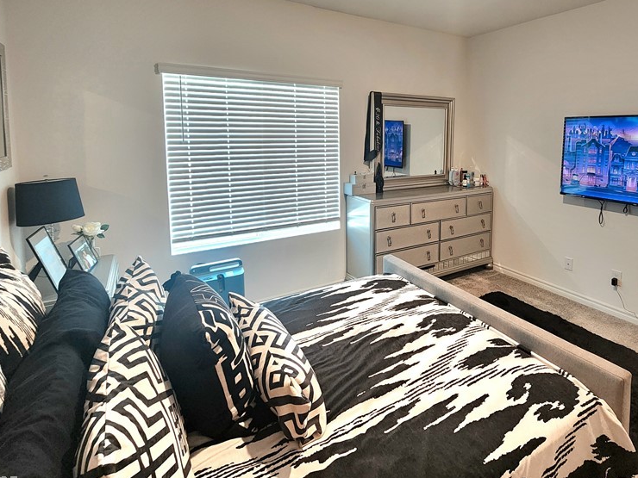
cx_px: 373
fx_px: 332
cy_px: 172
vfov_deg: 70.2
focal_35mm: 18
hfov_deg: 87.0
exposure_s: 1/30
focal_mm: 2.2
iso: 400
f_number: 2.2
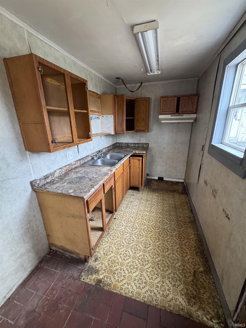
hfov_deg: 85.7
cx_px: 123
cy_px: 164
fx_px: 133
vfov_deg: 102.1
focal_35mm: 14
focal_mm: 2.22
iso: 320
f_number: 2.2
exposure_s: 1/60
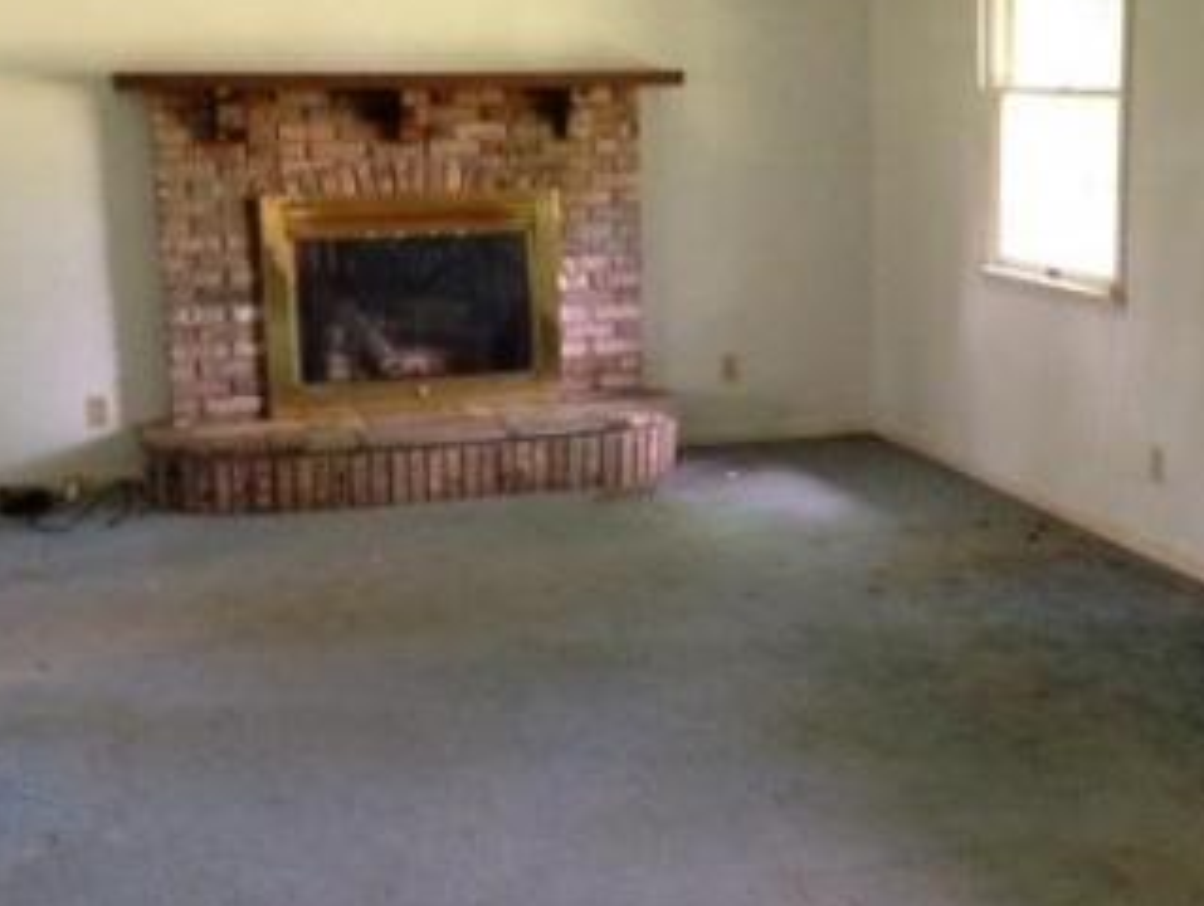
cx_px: 755
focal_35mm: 60
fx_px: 2089
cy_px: 419
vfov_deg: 24.5
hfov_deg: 32.0
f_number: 2.4
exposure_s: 1/17
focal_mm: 4.12
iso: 320
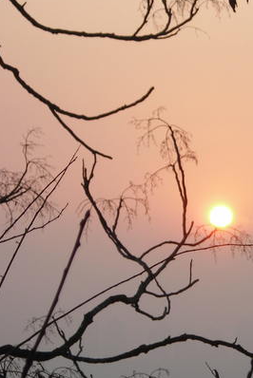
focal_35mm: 212
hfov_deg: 6.4
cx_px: 315
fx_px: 2231
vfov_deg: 9.7
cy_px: 221
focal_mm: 19.2
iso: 50
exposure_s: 1/52.5
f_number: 5.3
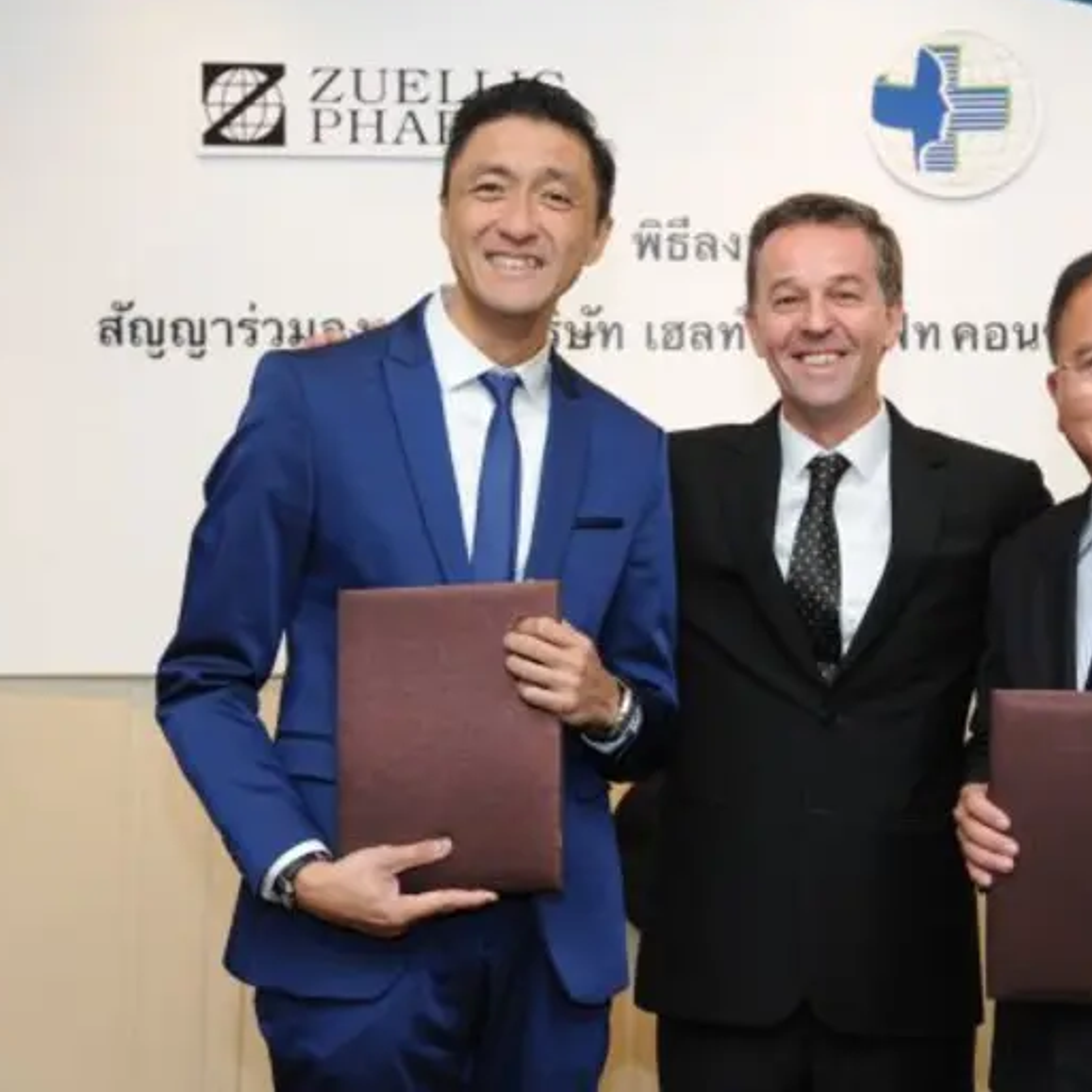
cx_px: 737
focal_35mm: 62
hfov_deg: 27.5
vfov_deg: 27.7
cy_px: 542
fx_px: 2213
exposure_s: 1/80
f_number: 5
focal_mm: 48
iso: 1600
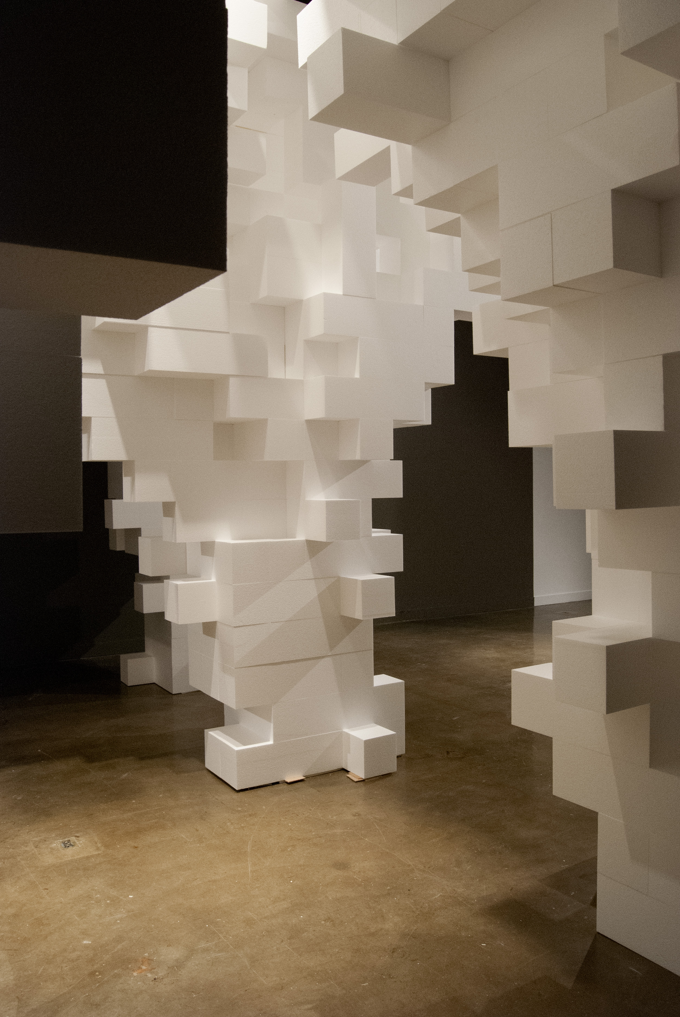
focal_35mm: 28
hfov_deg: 46.5
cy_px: 490
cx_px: 339
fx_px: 791
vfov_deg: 65.4
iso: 1250
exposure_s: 1/3
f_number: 10
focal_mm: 18
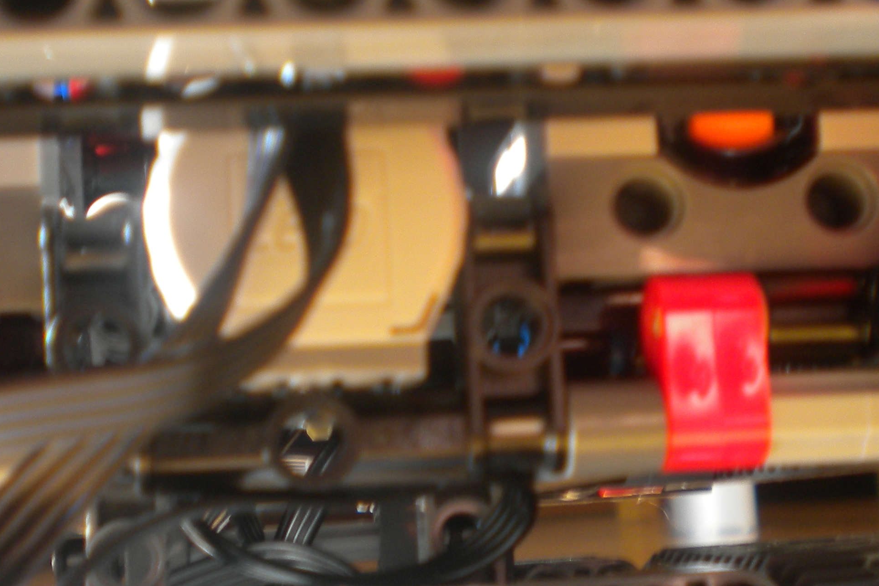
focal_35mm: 69
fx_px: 1684
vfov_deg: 19.7
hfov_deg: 29.2
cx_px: 354
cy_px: 360
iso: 80
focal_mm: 6.3
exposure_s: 1/19.8
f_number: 3.1
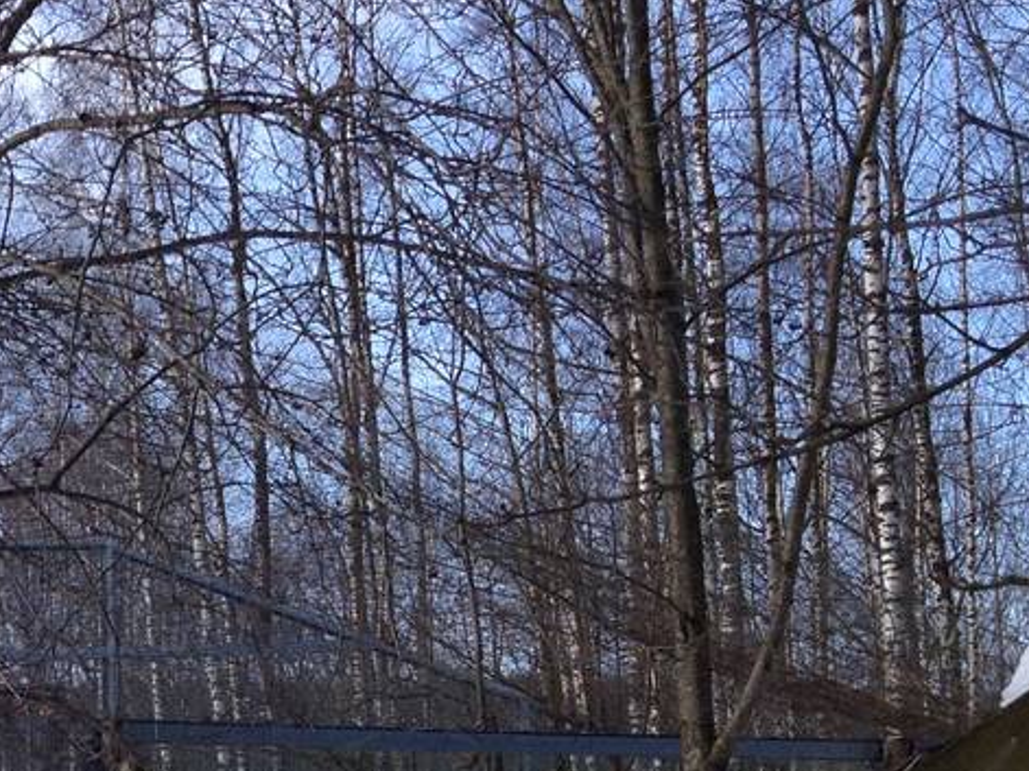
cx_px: -509
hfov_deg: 15.3
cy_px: 734
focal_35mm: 119
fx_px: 3537
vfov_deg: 12.3
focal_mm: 4.28
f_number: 2.4
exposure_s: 1/1062
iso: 50
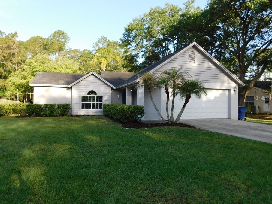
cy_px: 98
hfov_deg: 67.3
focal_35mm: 26
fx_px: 204
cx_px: 128
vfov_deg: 53.0
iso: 125
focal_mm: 4
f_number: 3
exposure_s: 1/400
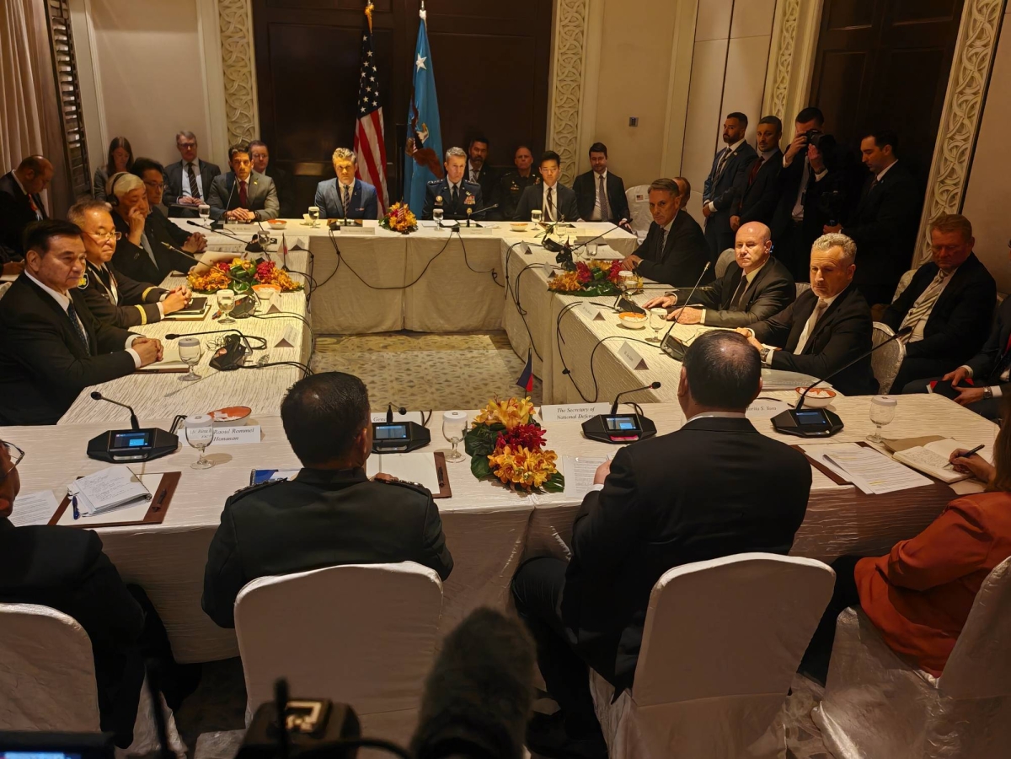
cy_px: 380
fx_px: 847
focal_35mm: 29
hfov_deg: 61.7
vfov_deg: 48.2
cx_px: 506
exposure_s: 1/170
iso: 1250
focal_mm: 5.4
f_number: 1.6
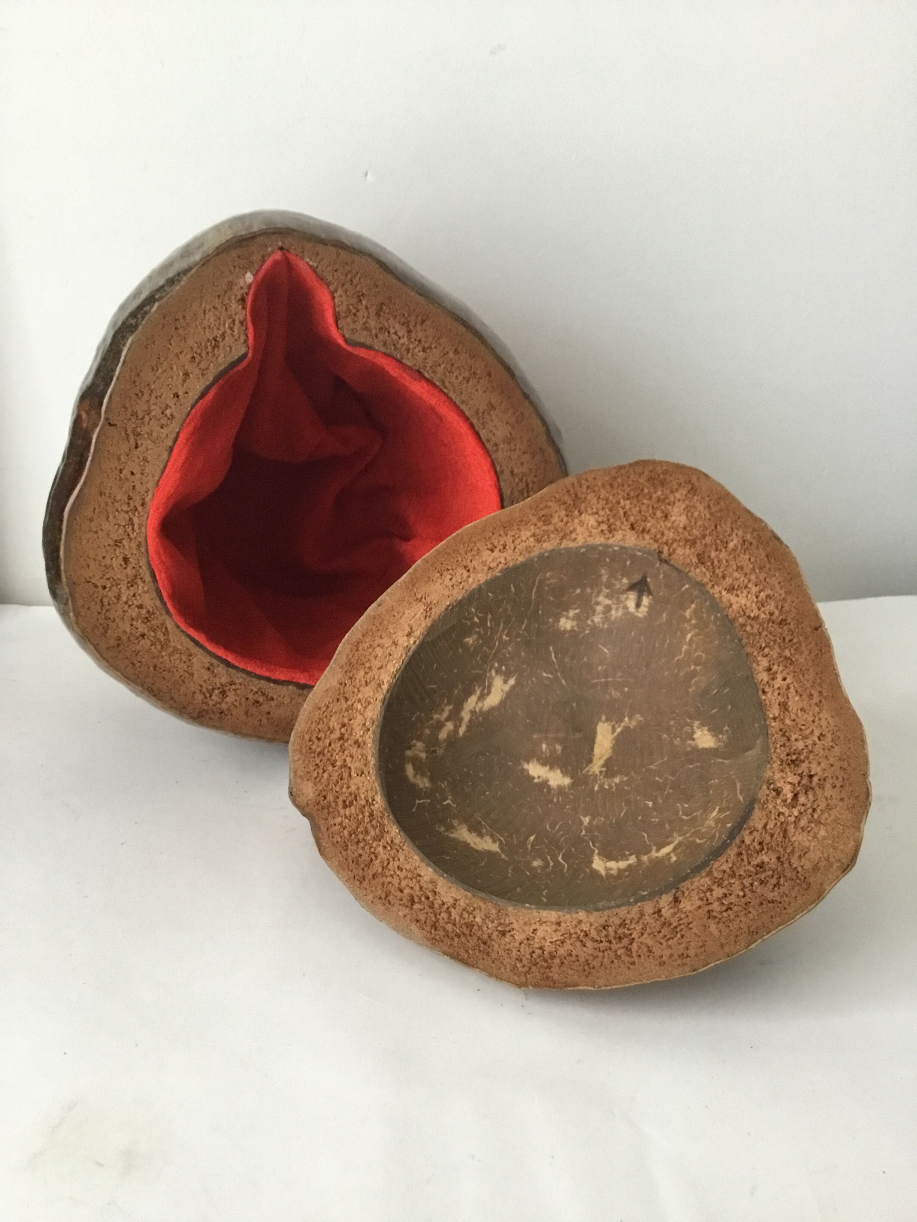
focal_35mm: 31
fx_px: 1095
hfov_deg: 45.4
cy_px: 611
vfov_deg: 58.4
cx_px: 458
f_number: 2.4
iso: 200
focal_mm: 3.3
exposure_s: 1/25
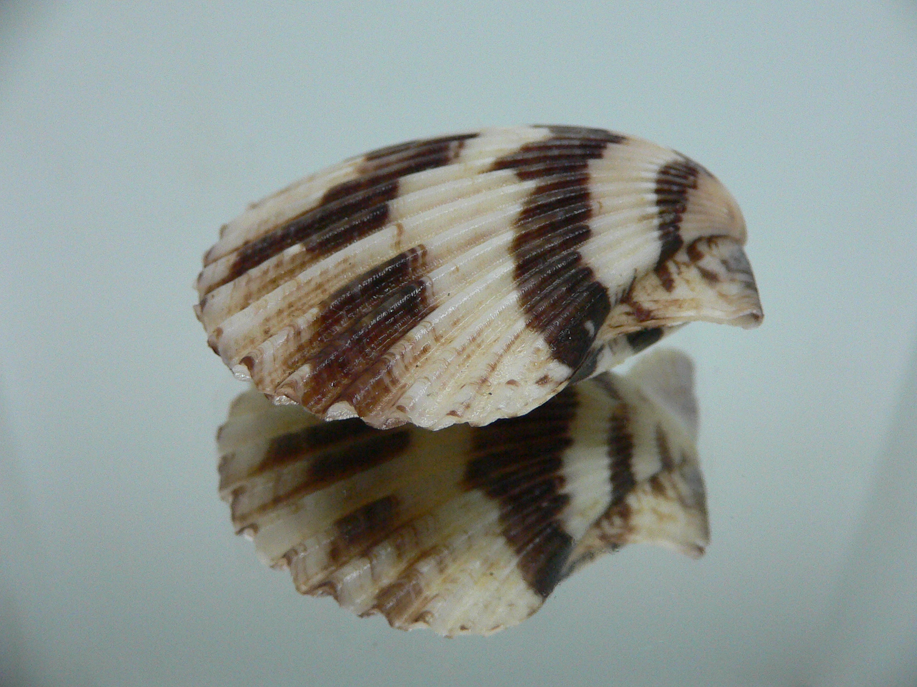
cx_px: 468
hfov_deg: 51.4
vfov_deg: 39.7
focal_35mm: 36
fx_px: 954
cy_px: 334
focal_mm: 4.6
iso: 200
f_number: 2.8
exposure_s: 1/50
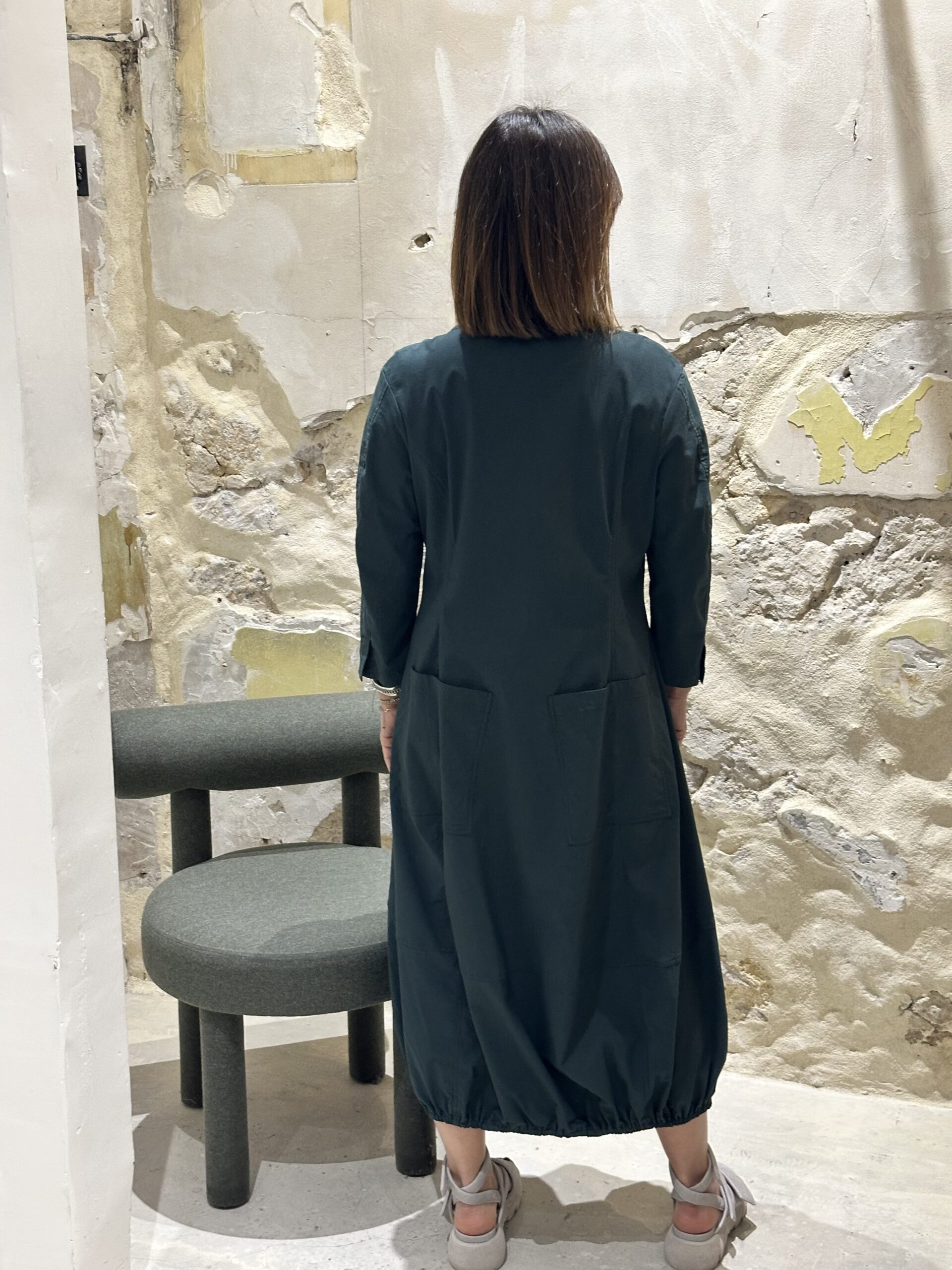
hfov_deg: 30.3
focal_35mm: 48
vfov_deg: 39.7
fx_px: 1760
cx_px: 476
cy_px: 635
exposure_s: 1/50
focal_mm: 6.86
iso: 250
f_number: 1.78
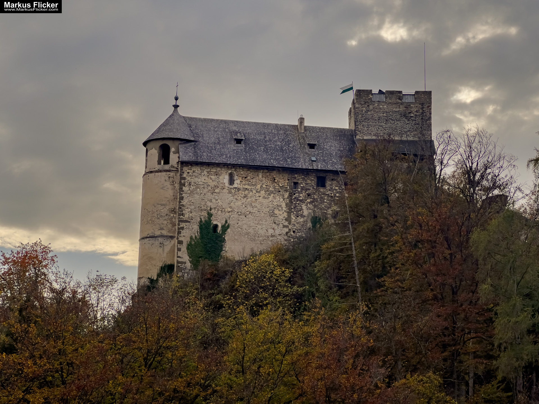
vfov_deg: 19.1
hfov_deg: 25.3
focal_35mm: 77
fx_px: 1199
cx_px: 270
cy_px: 202
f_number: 2.8
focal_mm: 9
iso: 32
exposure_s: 1/640
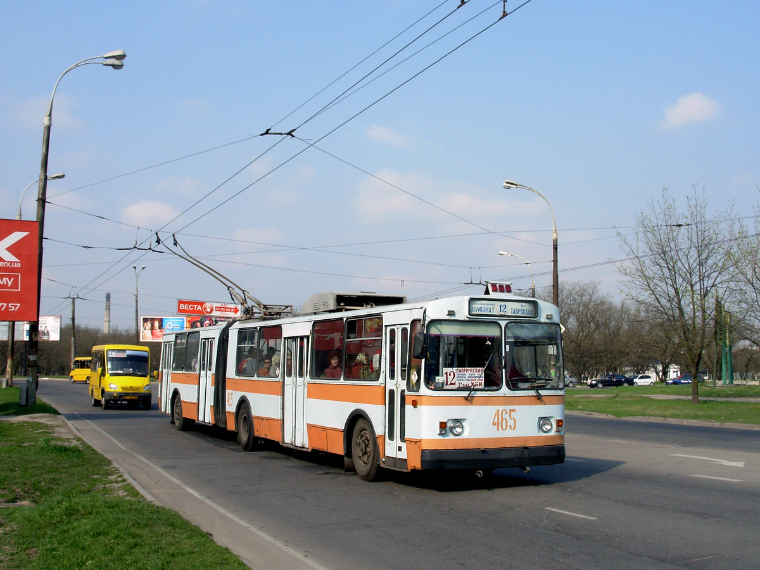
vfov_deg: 37.7
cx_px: 380
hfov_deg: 49.0
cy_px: 285
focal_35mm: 38
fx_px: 834
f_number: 4.9
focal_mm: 6.3
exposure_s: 1/430
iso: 50
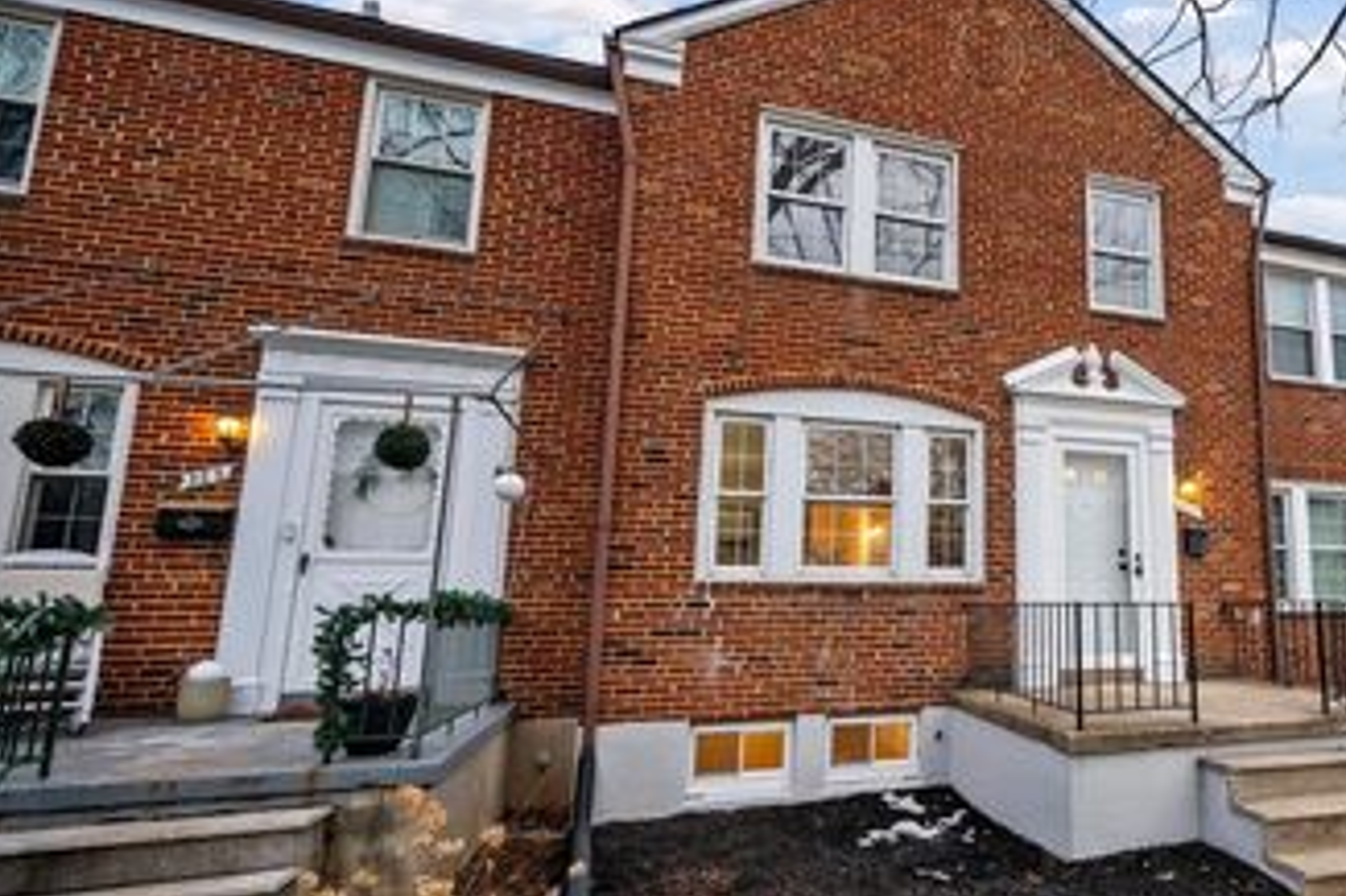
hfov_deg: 70.8
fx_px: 859
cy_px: 465
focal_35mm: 23
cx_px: 1016
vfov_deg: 55.0
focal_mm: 15
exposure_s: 1/13
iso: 200
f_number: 8
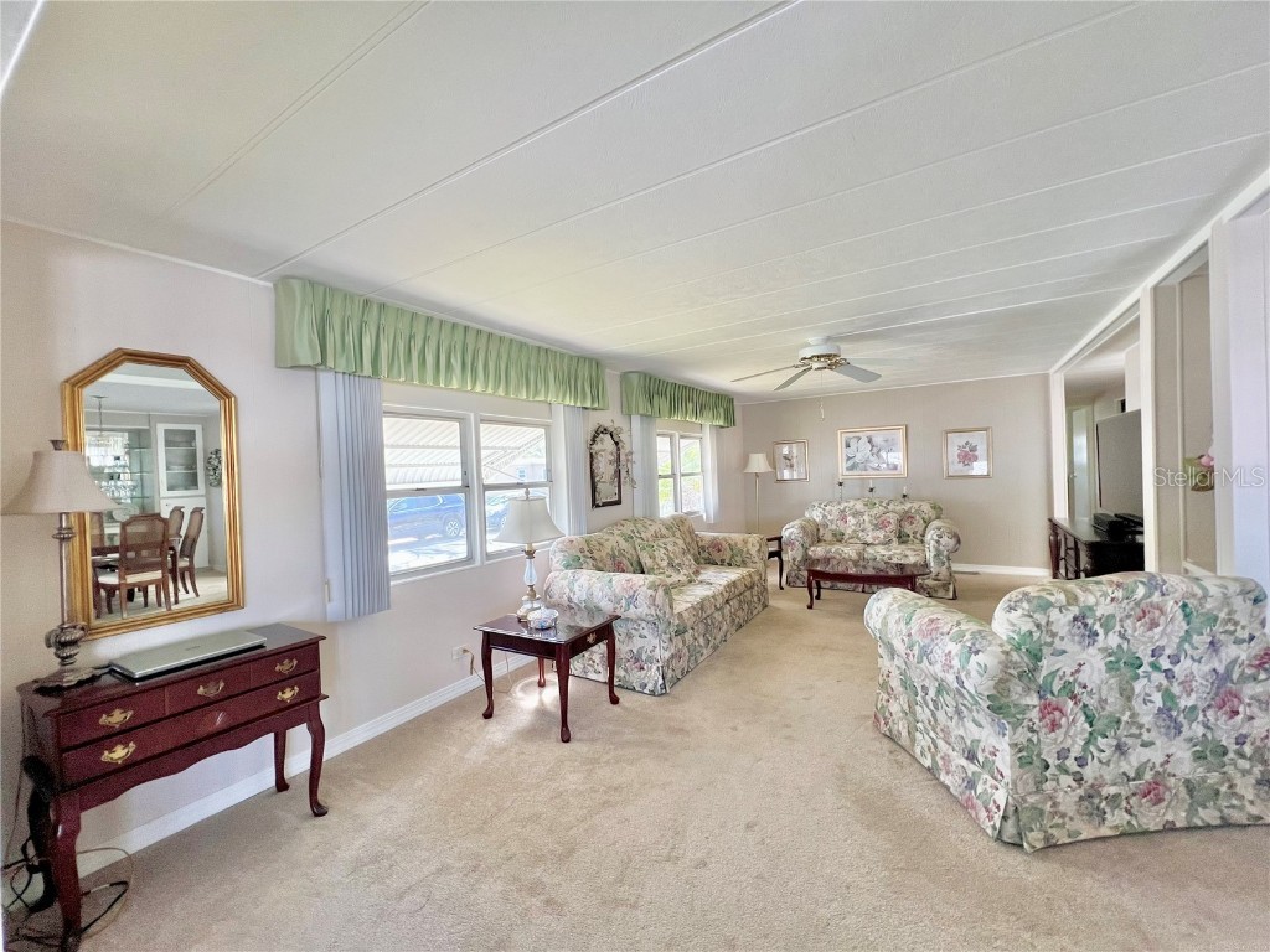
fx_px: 477
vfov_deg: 89.9
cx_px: 635
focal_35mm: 13
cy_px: 476
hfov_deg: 106.2
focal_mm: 1.57
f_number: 1.8
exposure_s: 1/120
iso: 200
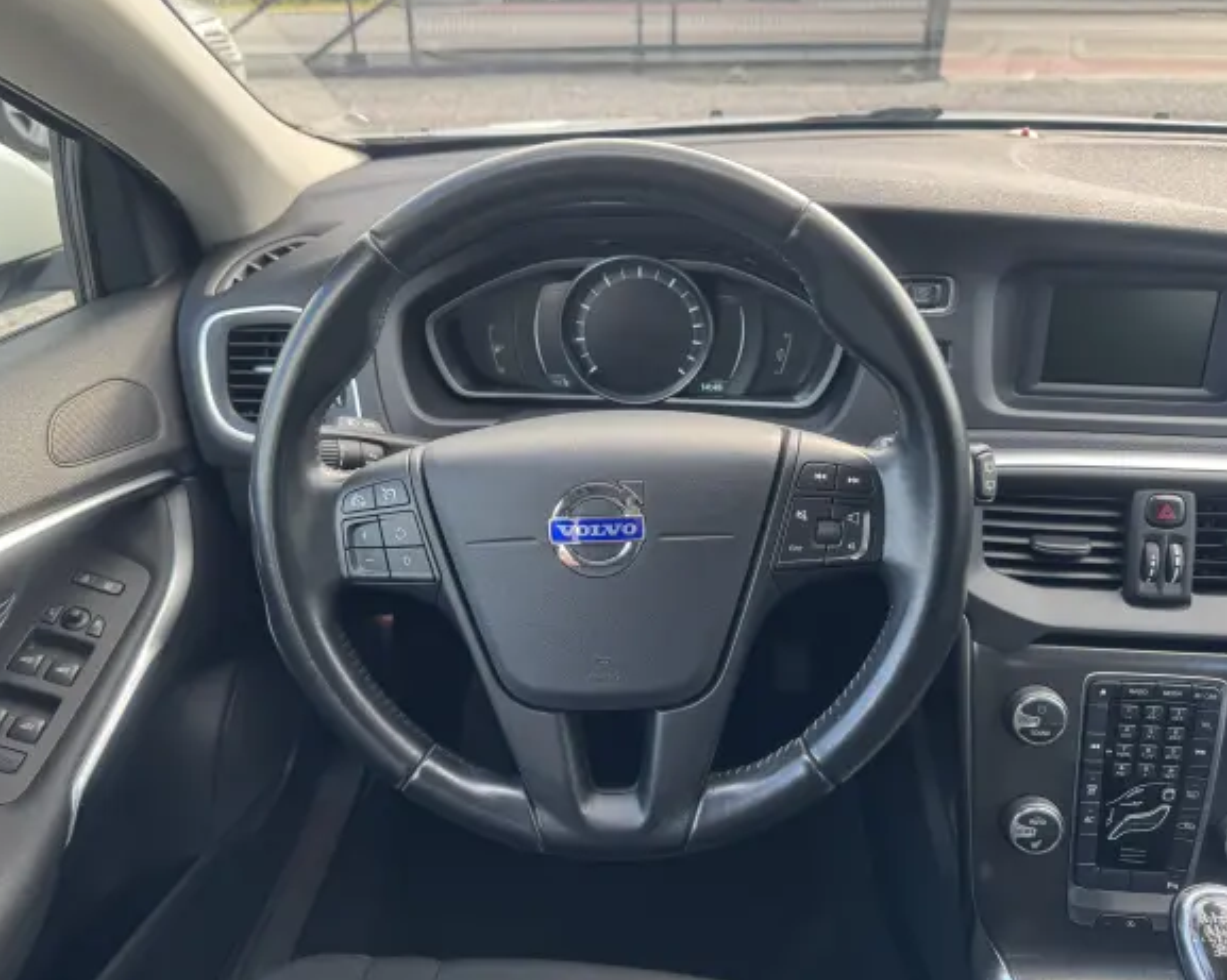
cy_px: 476
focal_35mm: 26
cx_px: 612
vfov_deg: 54.9
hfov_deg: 66.1
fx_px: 944
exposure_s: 1/121
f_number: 1.78
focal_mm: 6.76
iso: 64
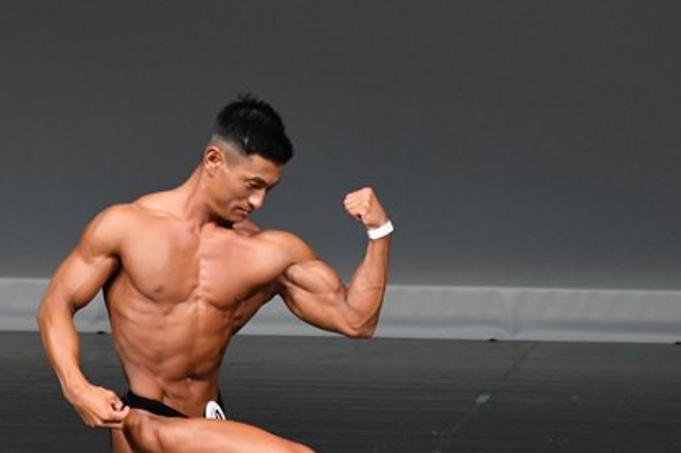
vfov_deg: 1.6
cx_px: 282
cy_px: 283
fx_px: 15751
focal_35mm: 833
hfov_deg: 2.5
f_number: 5.6
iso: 4000
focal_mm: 300
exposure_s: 1/400
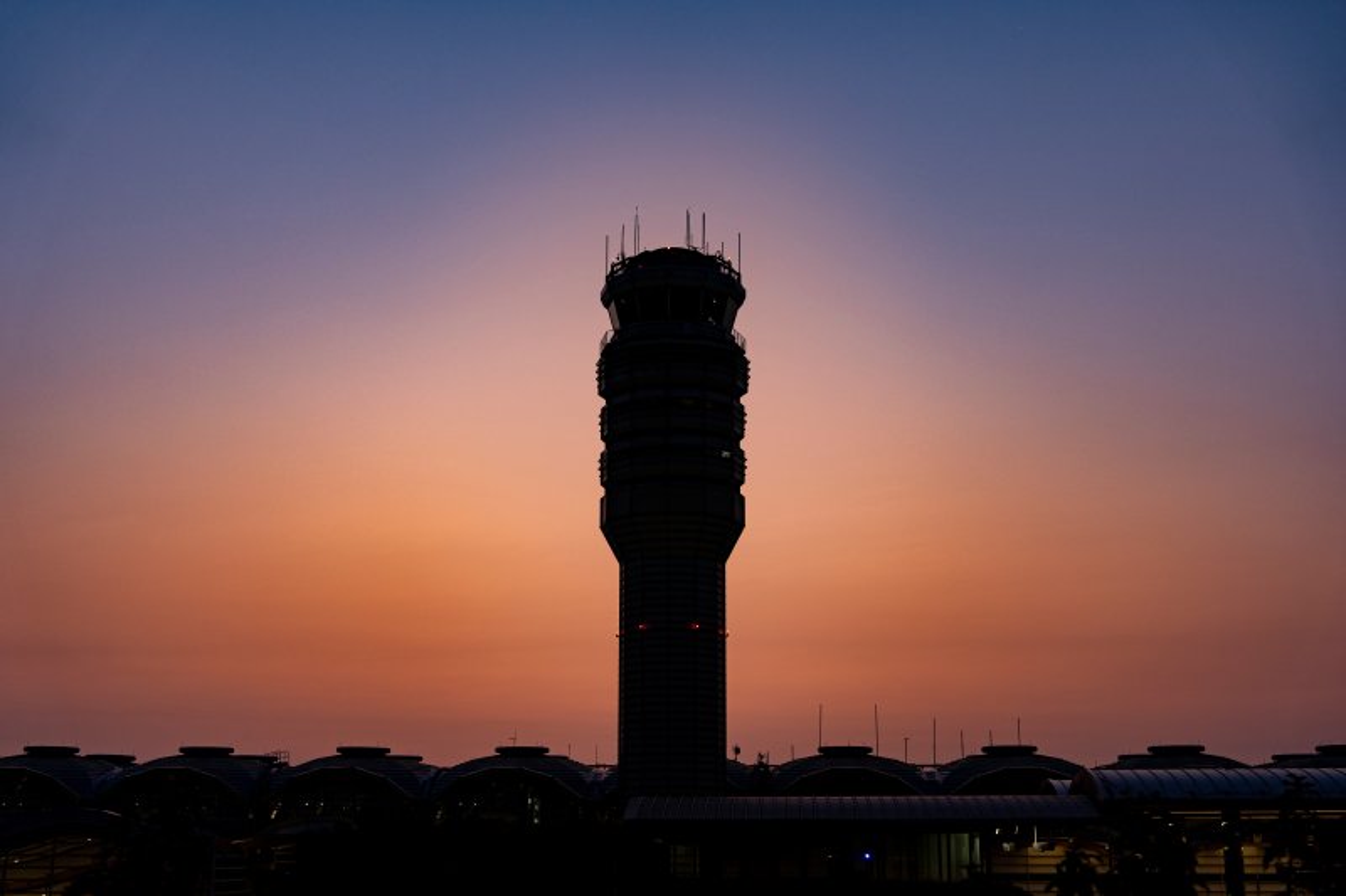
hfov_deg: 42.8
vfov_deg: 29.2
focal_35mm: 46
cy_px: 448
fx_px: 1719
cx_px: 673
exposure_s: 1/80
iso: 250
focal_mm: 46
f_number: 2.8
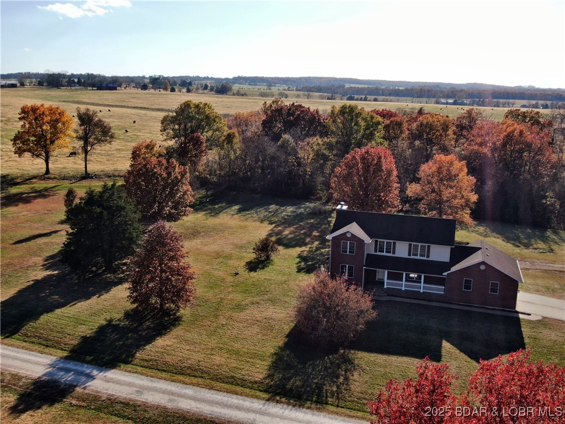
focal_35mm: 37
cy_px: 212
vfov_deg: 38.7
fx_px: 604
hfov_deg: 50.1
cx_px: 282
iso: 100
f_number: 3.4
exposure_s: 1/80
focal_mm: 6.35
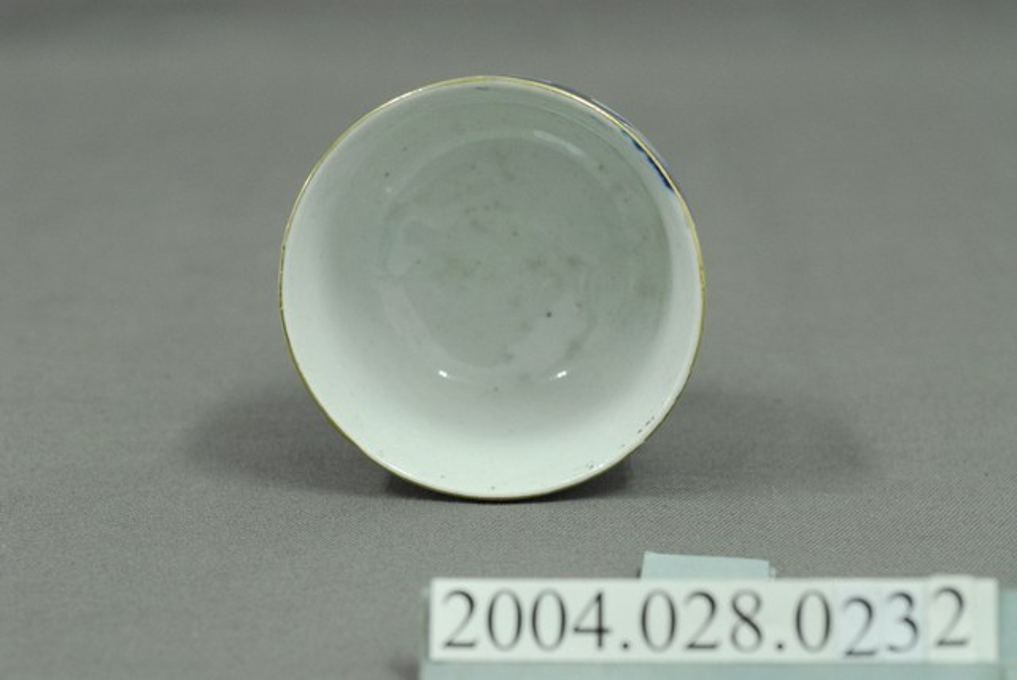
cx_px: 508
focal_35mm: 90
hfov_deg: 22.6
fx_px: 2545
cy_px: 340
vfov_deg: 15.2
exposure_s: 1/10
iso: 1000
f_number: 8
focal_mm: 60
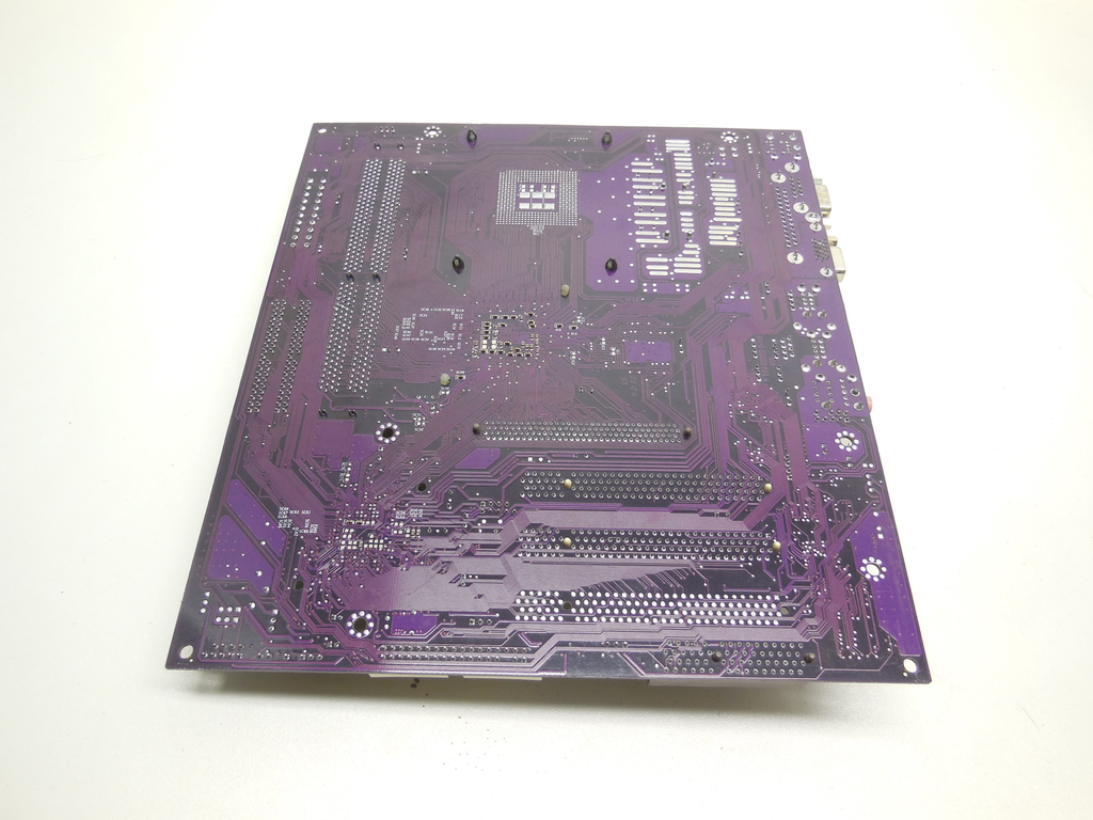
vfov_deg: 54.9
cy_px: 410
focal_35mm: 25
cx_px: 546
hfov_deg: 69.4
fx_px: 789
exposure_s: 1/80
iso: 125
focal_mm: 4.5
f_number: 3.1
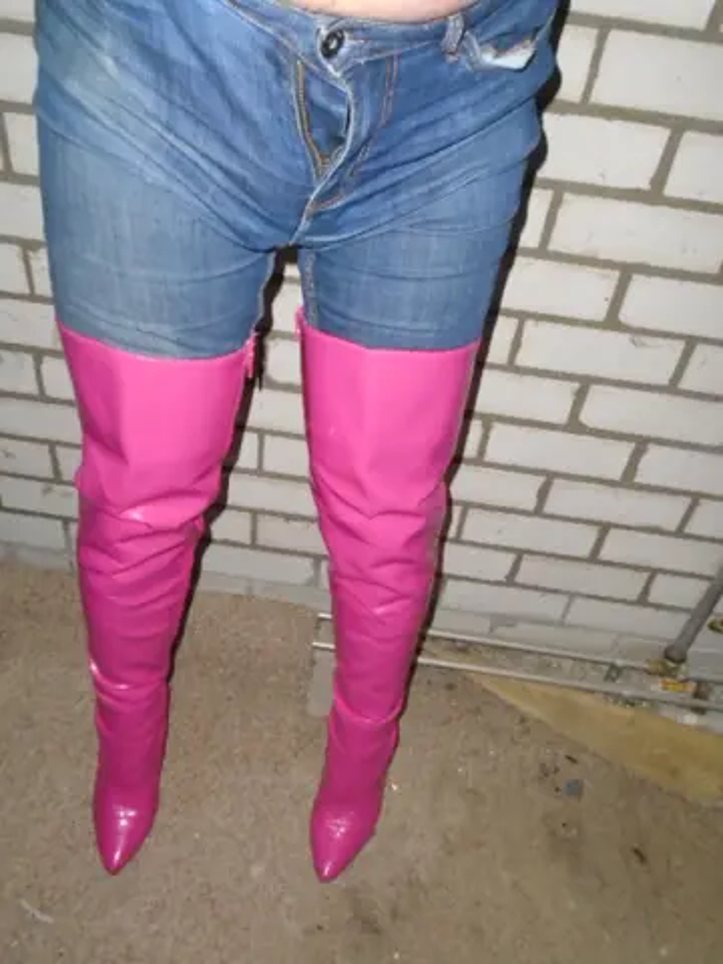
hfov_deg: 53.1
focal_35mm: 26
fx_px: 724
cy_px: 482
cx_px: 362
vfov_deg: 67.3
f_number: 3.2
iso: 400
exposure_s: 1/30
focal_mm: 4.6
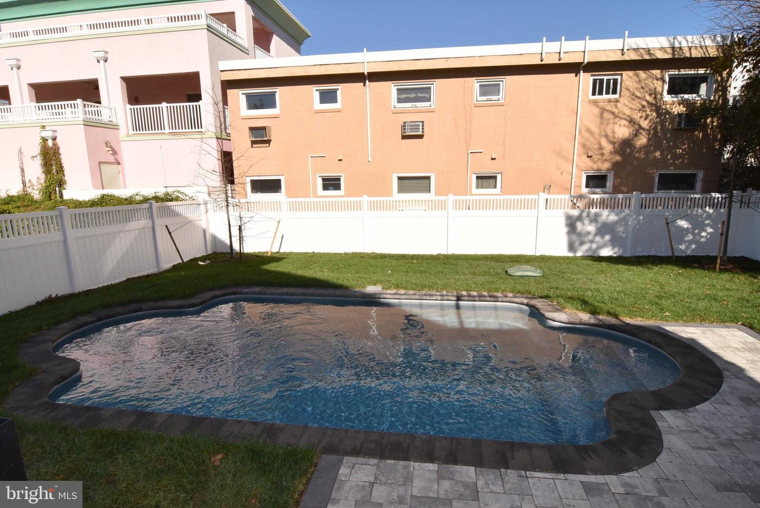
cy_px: 254
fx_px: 380
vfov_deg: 67.5
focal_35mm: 18
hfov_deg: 90.0
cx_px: 380
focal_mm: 12
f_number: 22
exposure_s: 1/200
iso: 500
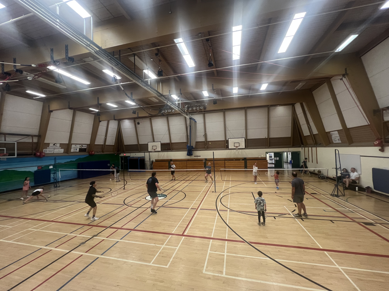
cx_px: 194
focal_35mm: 13
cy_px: 146
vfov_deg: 89.9
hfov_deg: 106.2
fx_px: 146
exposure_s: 1/60
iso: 200
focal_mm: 1.57
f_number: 1.8
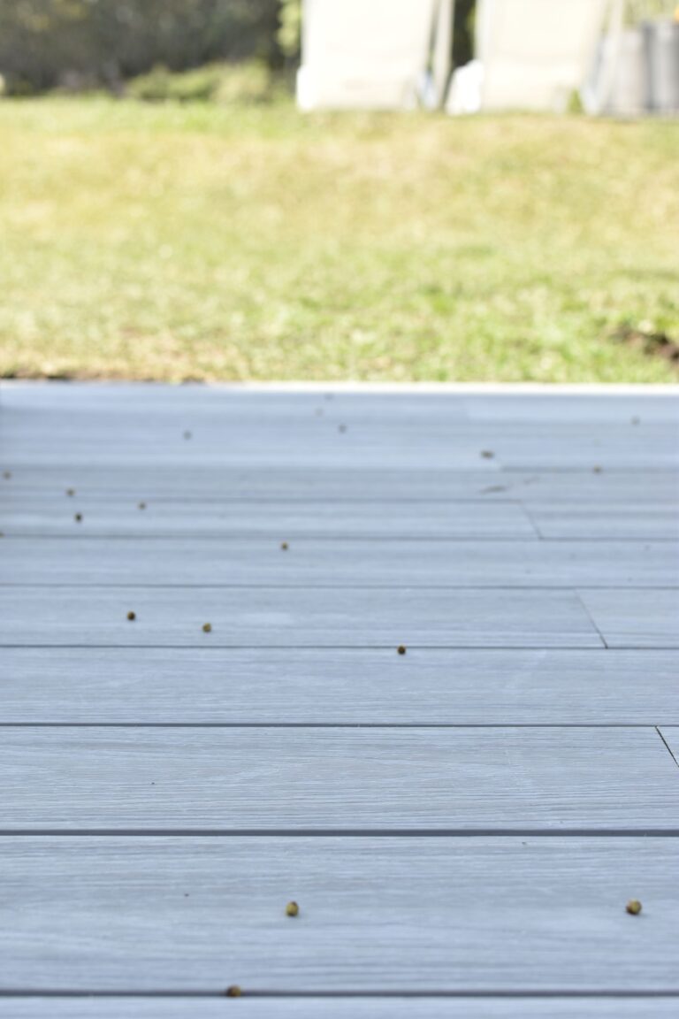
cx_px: 340
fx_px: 1485
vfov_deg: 37.9
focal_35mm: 52
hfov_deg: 25.8
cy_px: 510
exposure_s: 1/320
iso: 100
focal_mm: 35
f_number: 3.2
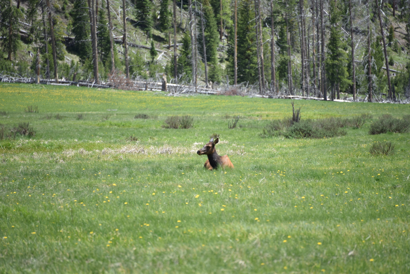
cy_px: 137
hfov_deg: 6.9
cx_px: 205
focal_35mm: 300
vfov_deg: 4.6
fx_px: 3417
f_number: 5.6
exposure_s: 1/640
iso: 250
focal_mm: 300
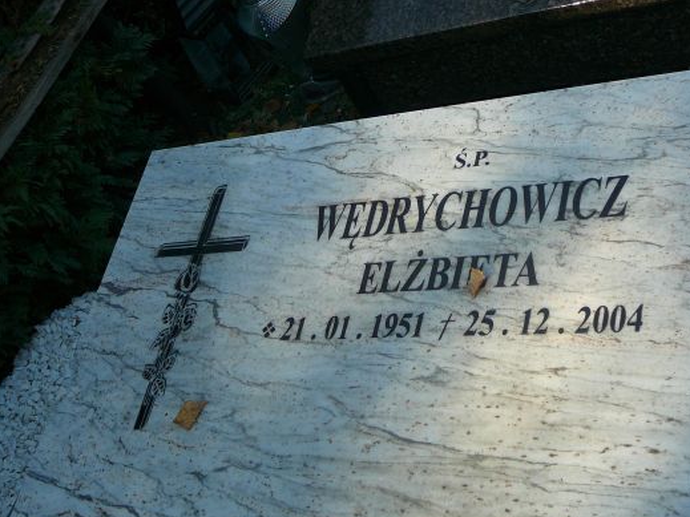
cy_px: 274
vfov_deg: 27.5
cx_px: 399
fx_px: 1056
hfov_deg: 36.1
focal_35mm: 53
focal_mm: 6.4
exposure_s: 1/500
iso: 80
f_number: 3.2
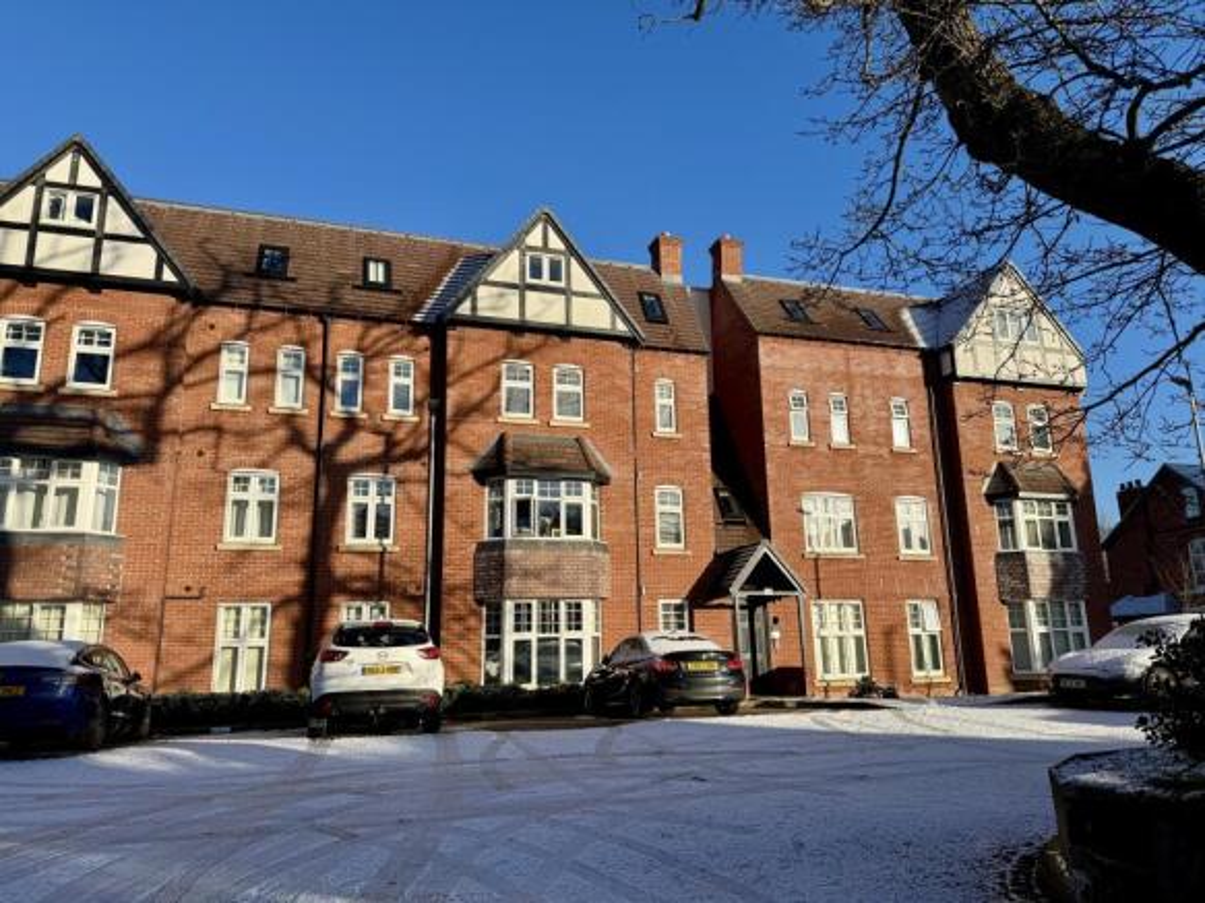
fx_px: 835
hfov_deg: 71.6
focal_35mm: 24
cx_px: 602
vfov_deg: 56.8
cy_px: 452
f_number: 1.78
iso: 80
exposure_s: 1/4049
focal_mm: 6.76
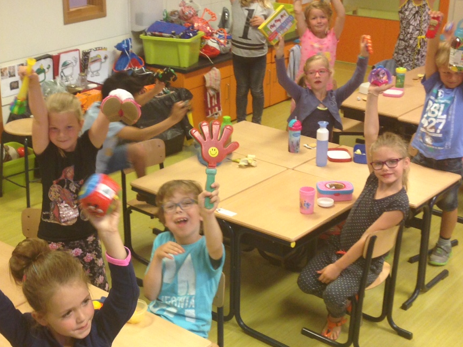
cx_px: 176
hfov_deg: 31.1
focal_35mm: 62
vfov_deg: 23.6
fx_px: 829
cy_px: 160
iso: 80
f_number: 2.4
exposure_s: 1/20
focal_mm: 4.12
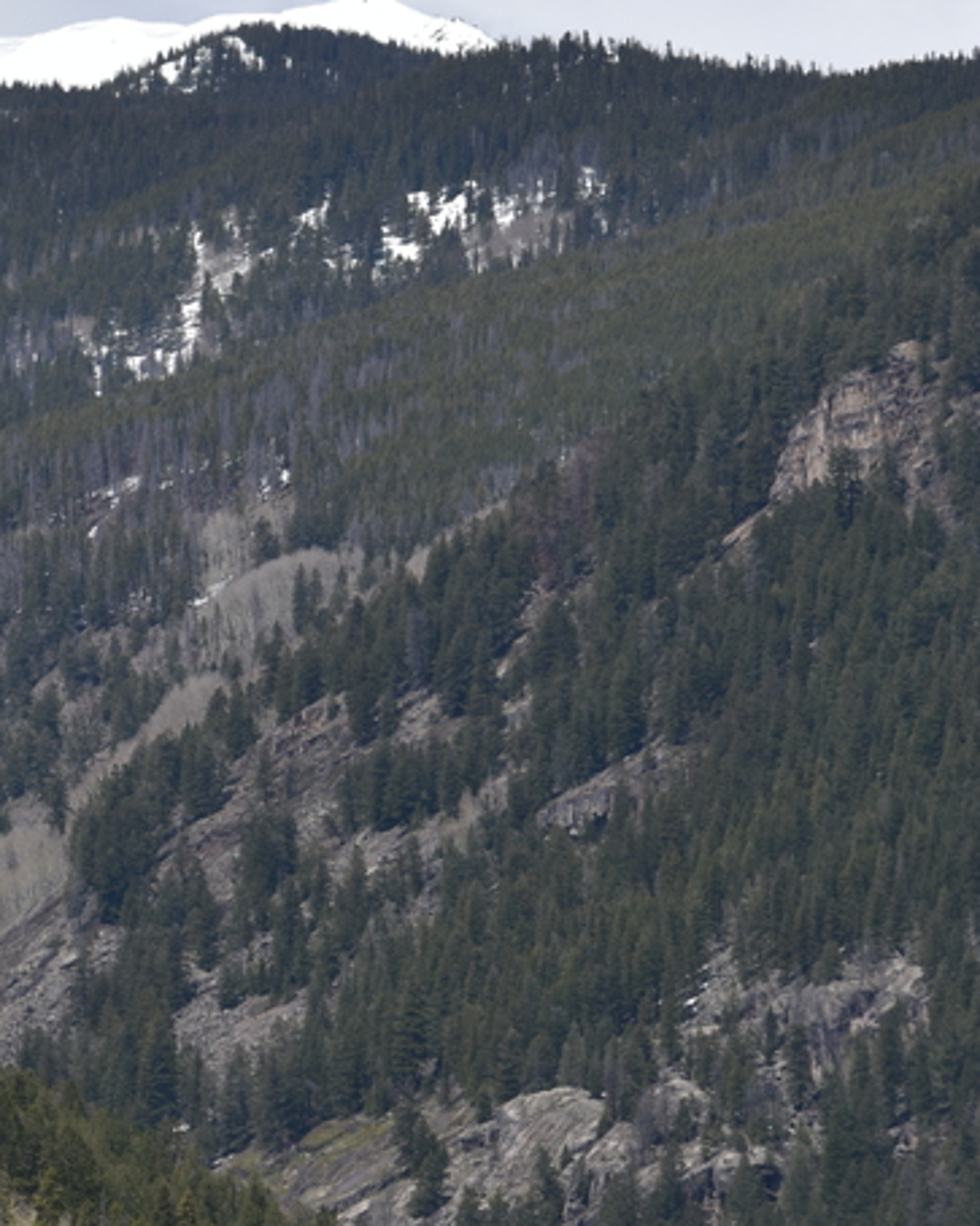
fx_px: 16320
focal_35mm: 450
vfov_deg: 4.3
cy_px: 540
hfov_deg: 3.4
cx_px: -454
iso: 100
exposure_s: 1/400
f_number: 10
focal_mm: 170
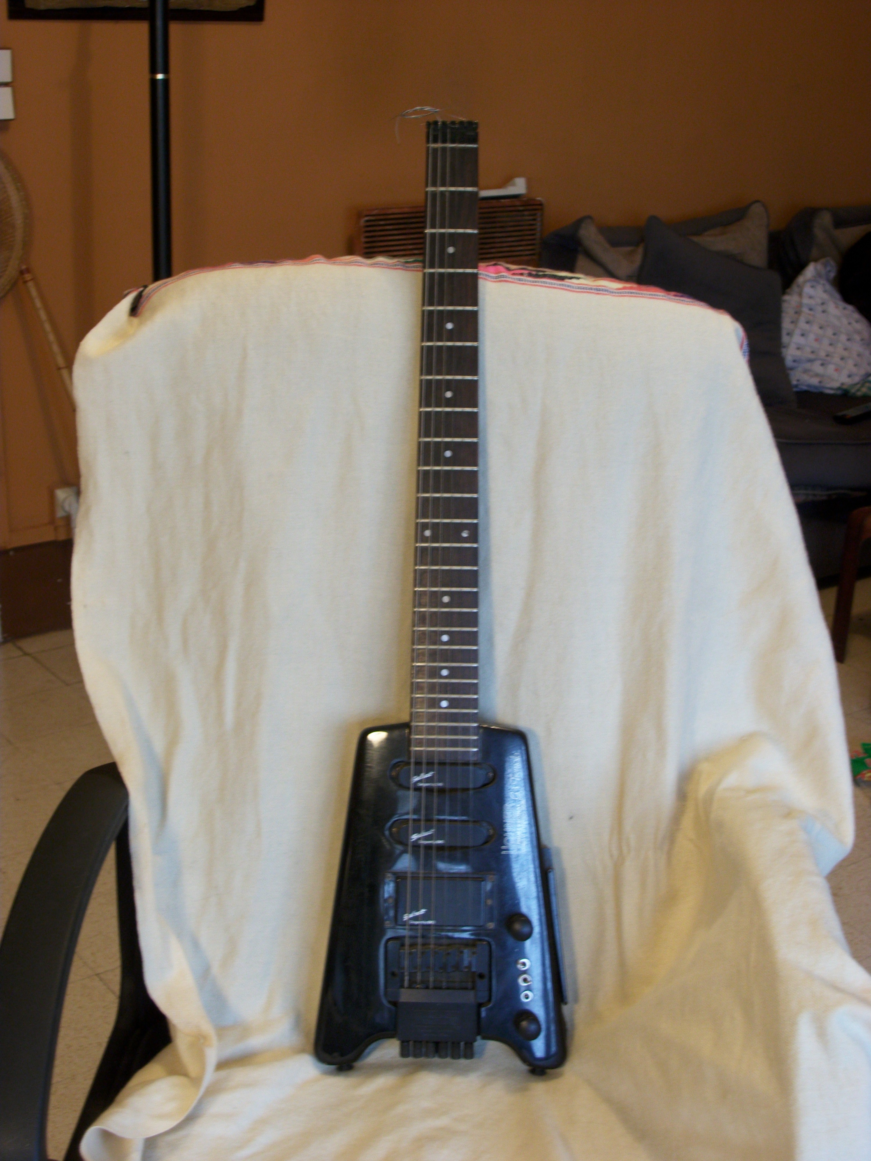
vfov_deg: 38.9
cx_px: 436
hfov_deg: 29.7
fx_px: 1644
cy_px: 580
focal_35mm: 49
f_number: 3.6
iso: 80
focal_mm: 8.8
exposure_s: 1/4.49
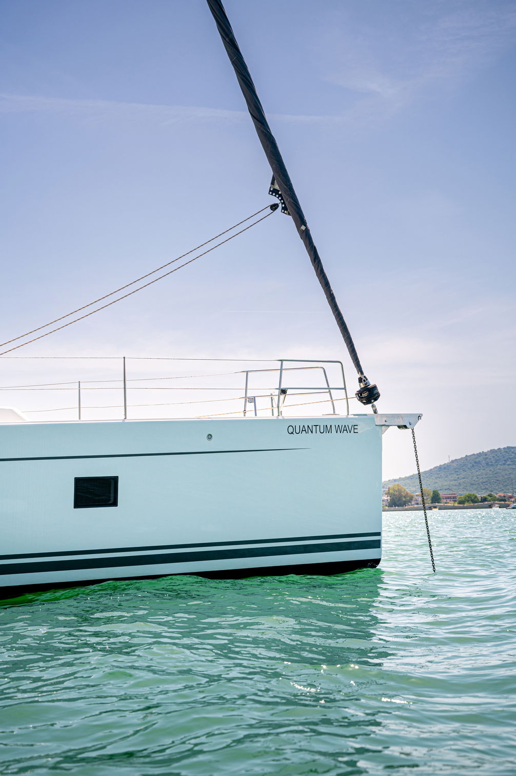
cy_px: 388
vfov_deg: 37.5
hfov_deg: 25.5
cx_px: 258
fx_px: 1141
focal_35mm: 53
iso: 200
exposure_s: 1/2000
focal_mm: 53
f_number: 5
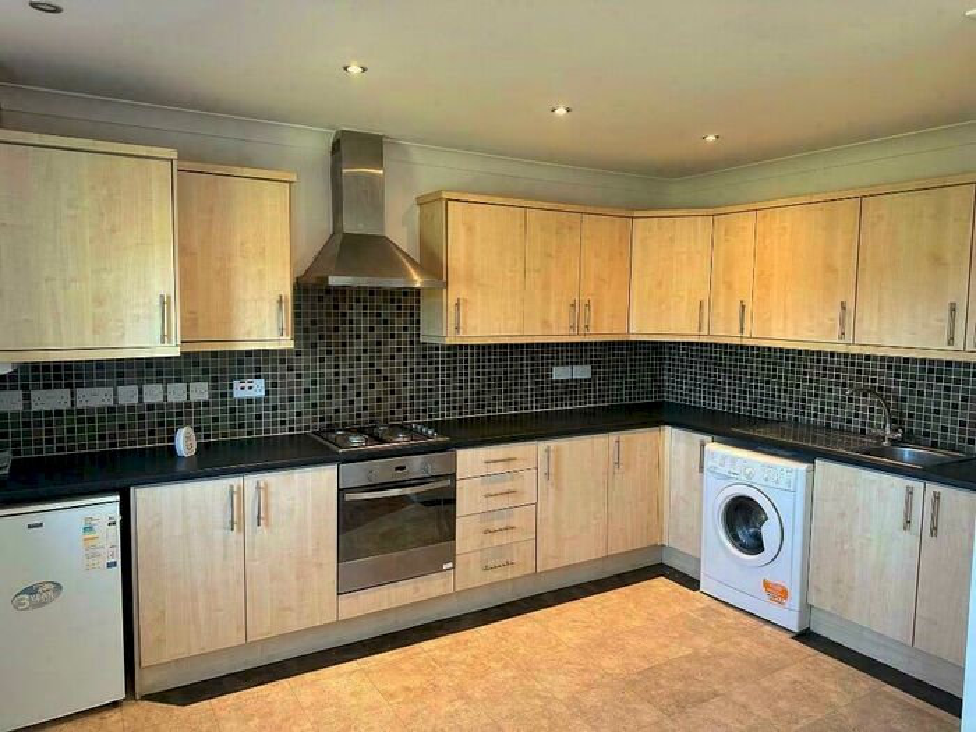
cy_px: 366
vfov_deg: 56.8
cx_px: 488
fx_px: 677
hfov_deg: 71.6
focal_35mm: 24
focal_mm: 6.86
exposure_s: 1/95
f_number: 1.78
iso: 250
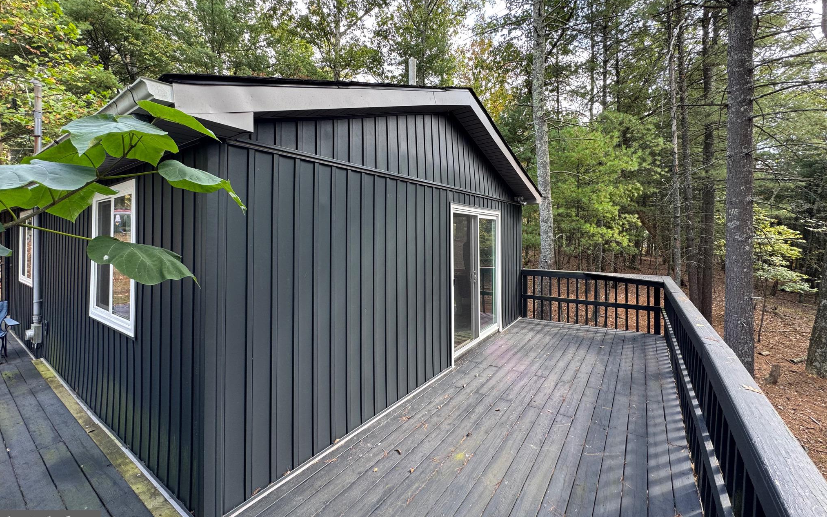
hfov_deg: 101.5
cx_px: 417
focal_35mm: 15
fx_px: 338
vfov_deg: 74.5
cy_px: 230
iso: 64
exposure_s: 1/99
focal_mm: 2.22
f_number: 2.2
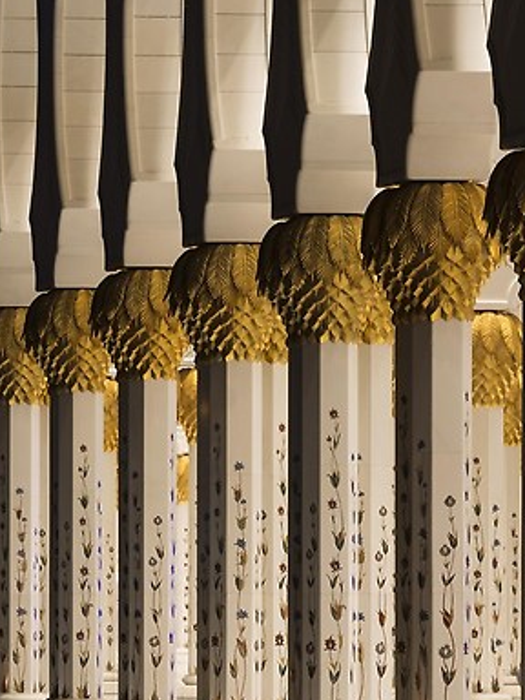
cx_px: 45
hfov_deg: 4.1
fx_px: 7300
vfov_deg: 5.5
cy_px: 520
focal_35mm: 361
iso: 100
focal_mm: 120
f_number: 6.3
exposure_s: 1/2.5
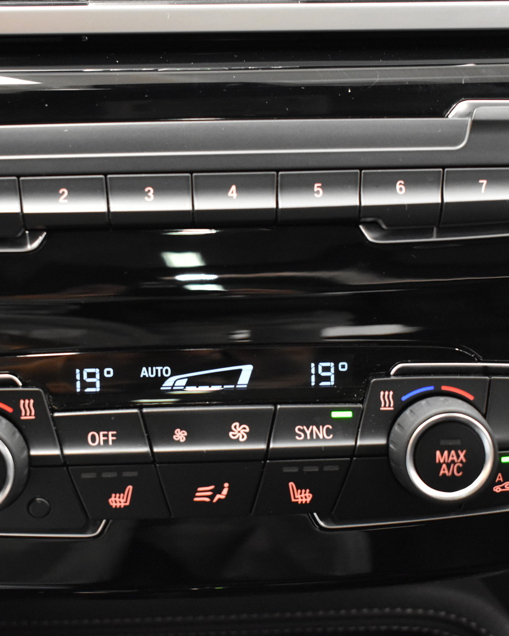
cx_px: 210
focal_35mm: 66
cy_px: 318
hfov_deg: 23.2
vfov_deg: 28.8
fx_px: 1237
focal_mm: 31
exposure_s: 1/30
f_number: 4.2
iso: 3200
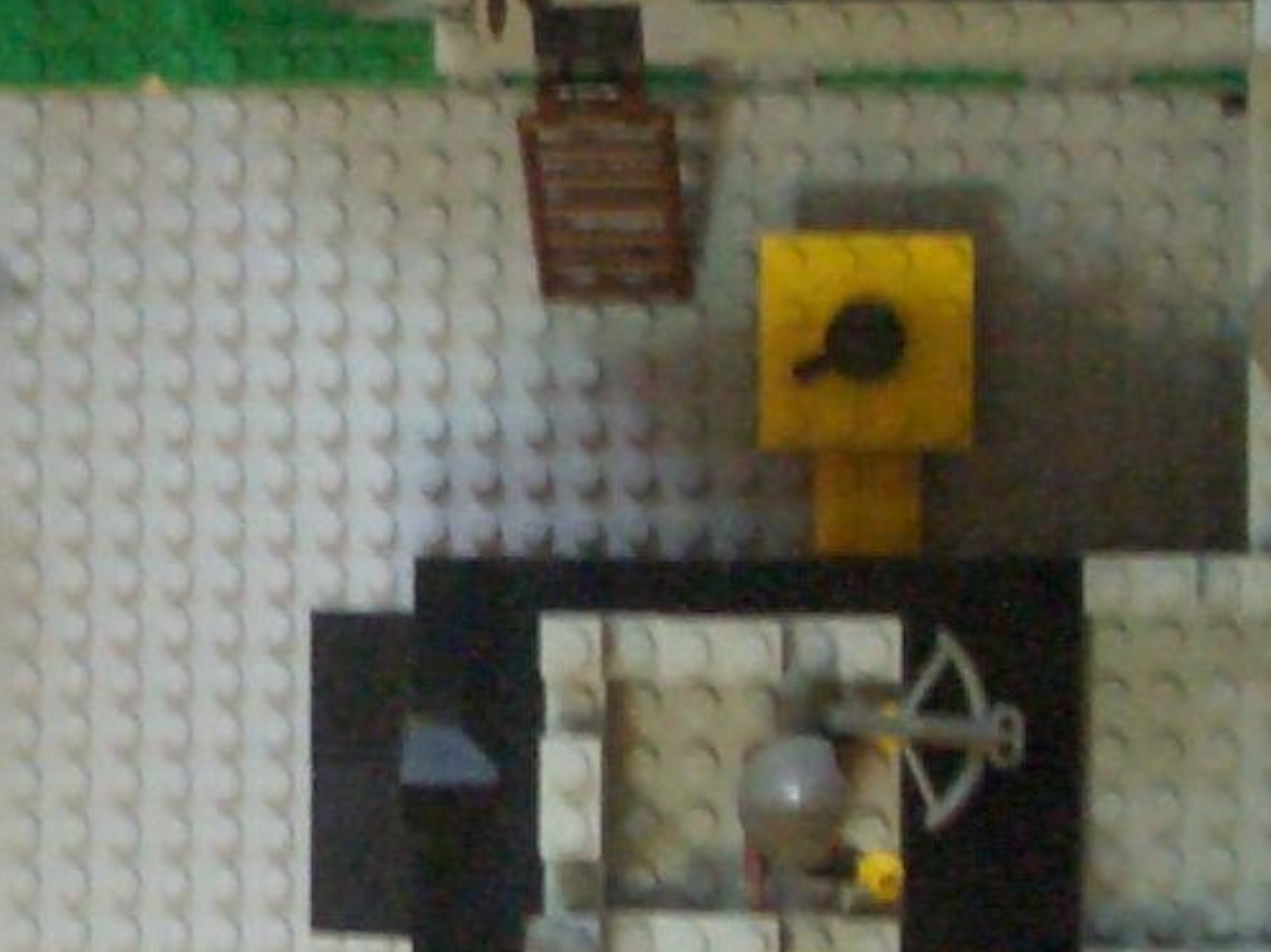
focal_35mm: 162
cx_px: -69
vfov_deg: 9.2
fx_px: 5945
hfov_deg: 12.0
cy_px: 605
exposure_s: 1/10
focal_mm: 5.8
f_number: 2.6
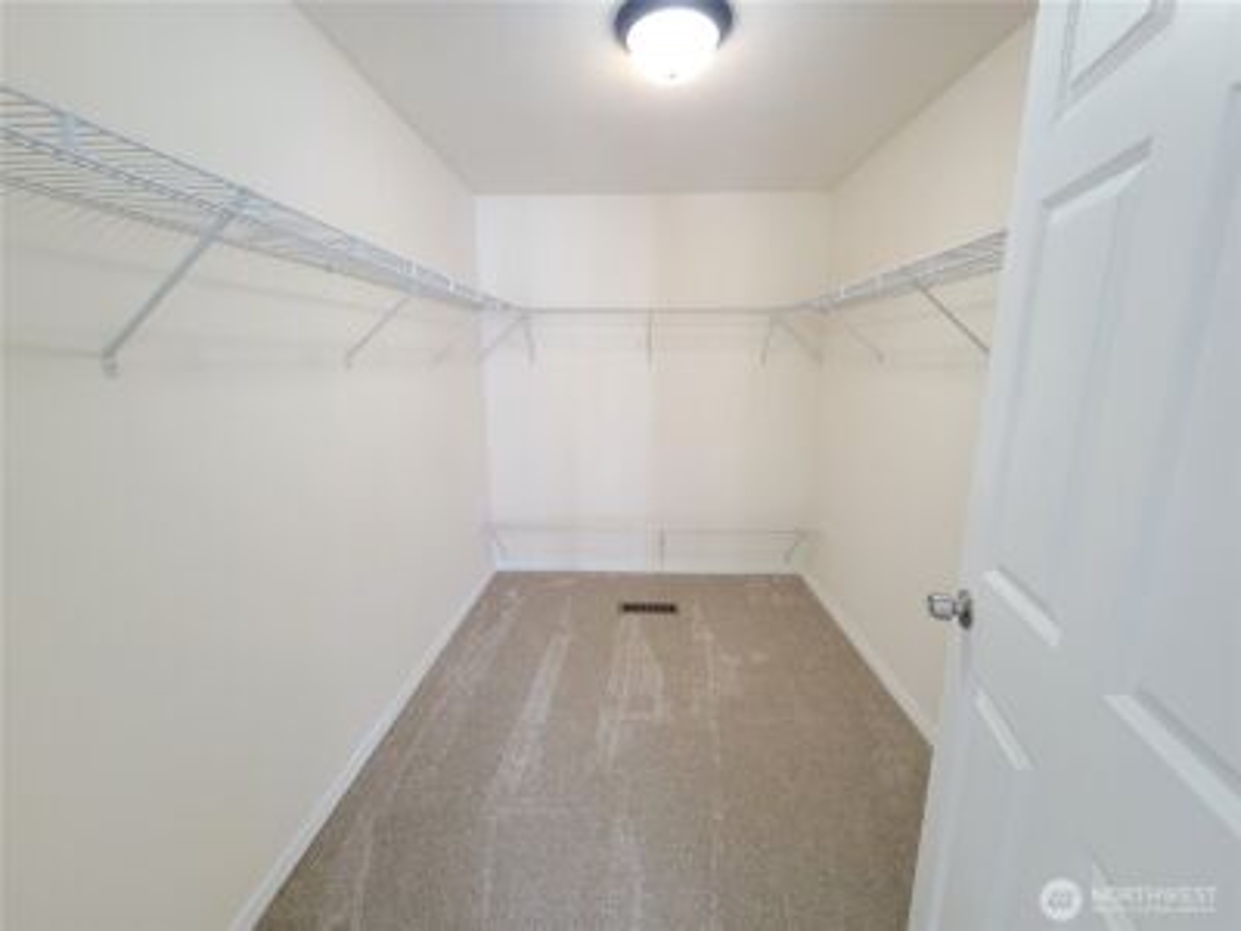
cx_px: 620
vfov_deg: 89.9
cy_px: 466
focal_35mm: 13
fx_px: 466
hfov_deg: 106.2
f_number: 2.2
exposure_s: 1/60
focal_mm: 2.2
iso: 400
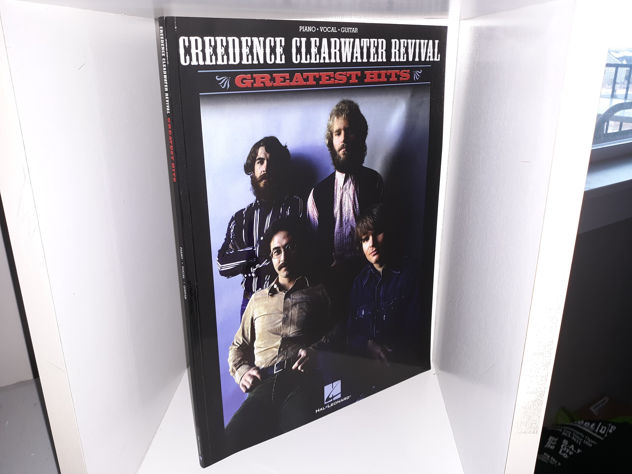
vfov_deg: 49.7
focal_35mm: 28
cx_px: 316
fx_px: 511
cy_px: 237
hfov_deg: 63.4
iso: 40
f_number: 1.7
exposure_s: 1/40
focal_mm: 3.7
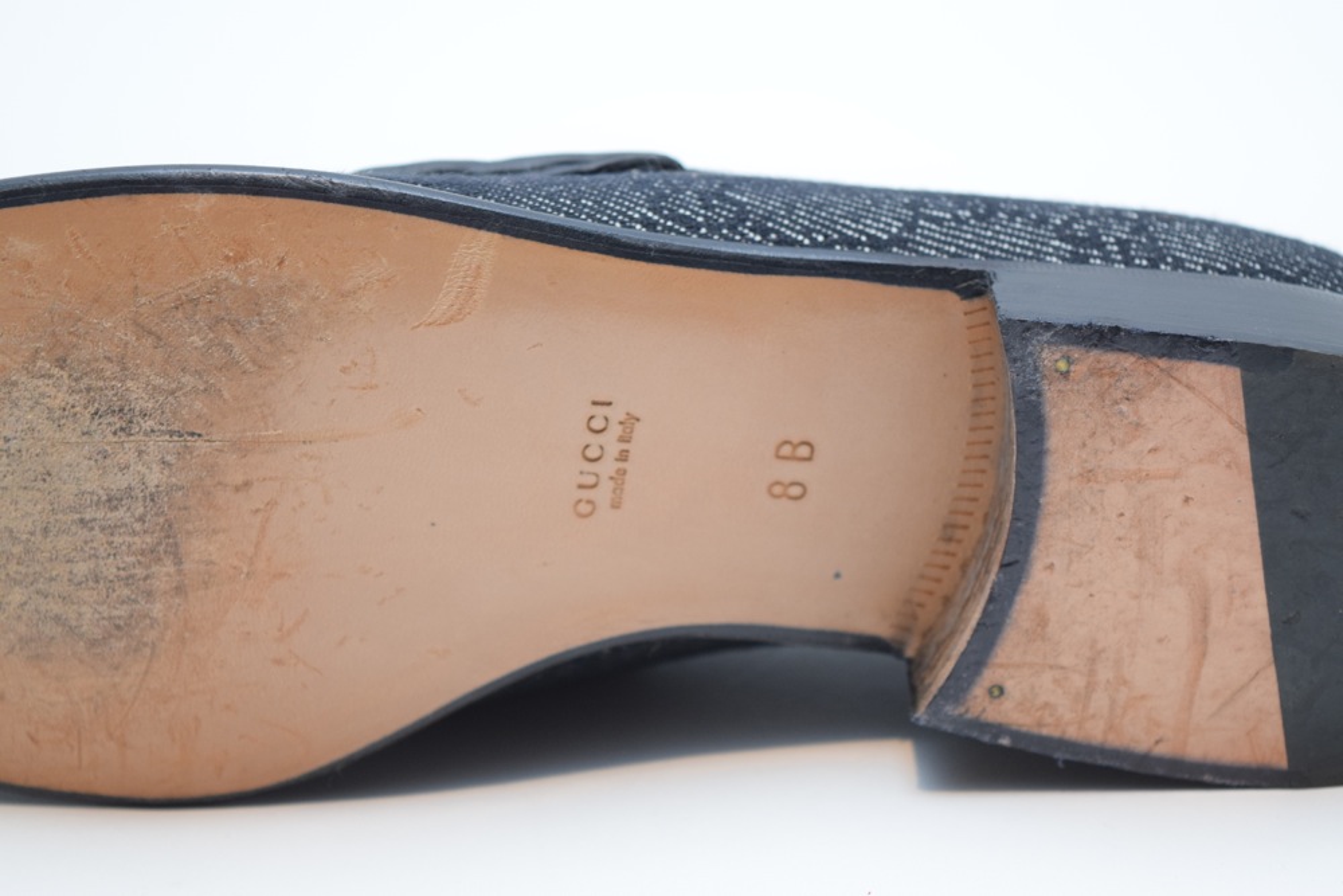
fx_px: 3078
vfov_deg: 16.6
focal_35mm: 82
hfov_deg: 24.6
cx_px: 672
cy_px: 448
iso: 900
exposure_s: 1/60
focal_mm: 55
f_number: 5.6
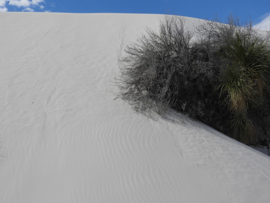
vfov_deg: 24.0
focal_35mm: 61
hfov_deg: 31.7
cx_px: 135
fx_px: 476
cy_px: 100
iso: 100
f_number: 4.8
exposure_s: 1/1600
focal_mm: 10.7
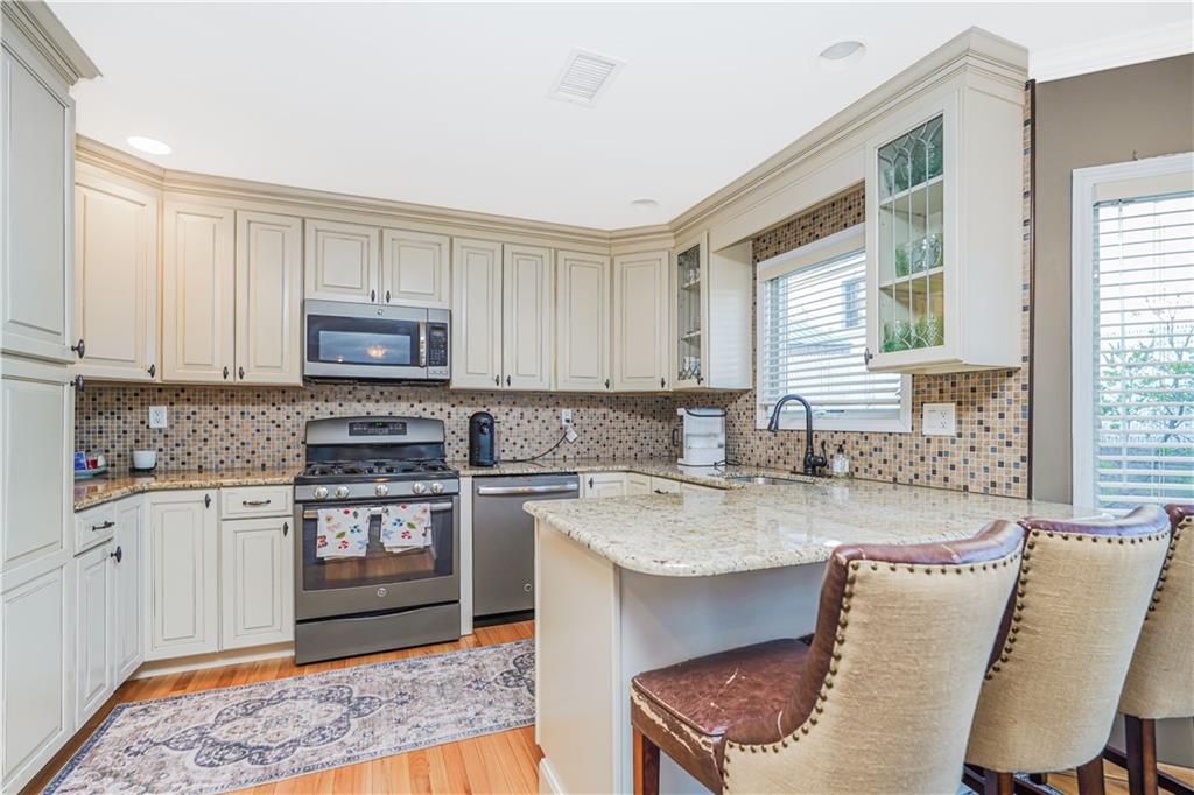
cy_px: 398
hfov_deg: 96.8
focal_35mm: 16
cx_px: 597
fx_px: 530
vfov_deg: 73.7
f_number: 4
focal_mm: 16
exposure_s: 1/8
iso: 50
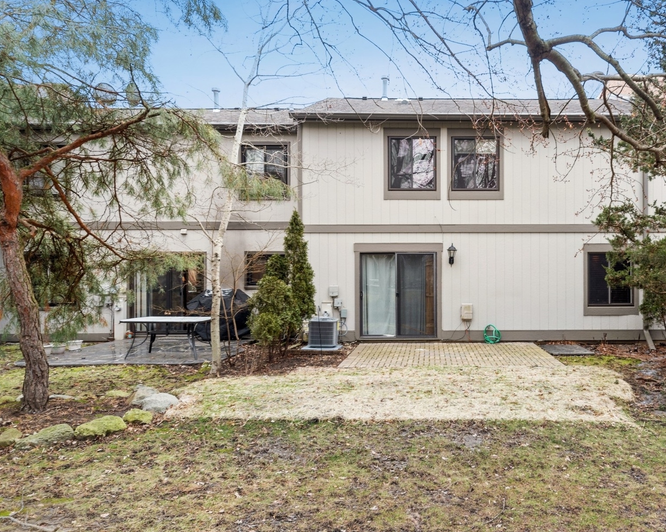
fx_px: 532
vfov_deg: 53.2
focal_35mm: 27
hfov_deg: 62.7
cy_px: 275
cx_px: 435
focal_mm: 22
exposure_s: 1/15
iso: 200
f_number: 9
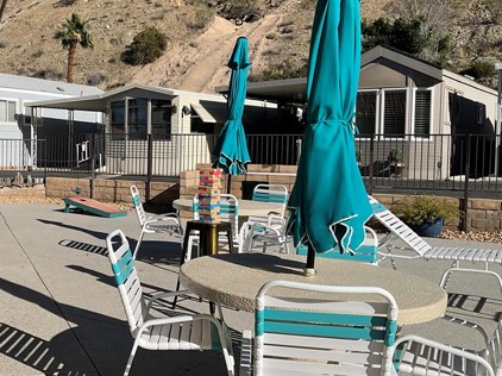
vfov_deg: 32.8
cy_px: 174
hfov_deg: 41.8
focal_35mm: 44
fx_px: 638
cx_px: 130
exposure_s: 1/3534
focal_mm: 3
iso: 16
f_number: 1.8
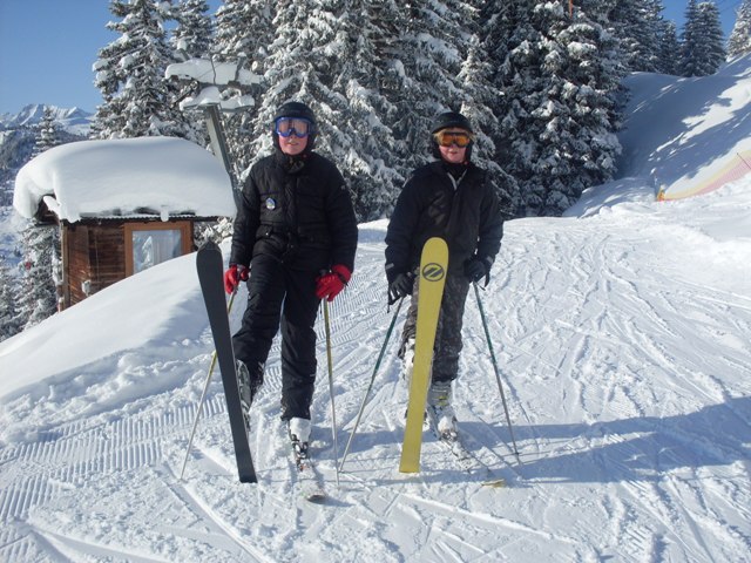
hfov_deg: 49.0
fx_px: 824
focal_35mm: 38
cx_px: 376
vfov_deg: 37.7
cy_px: 282
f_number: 8.4
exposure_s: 1/350
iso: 80
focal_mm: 6.3
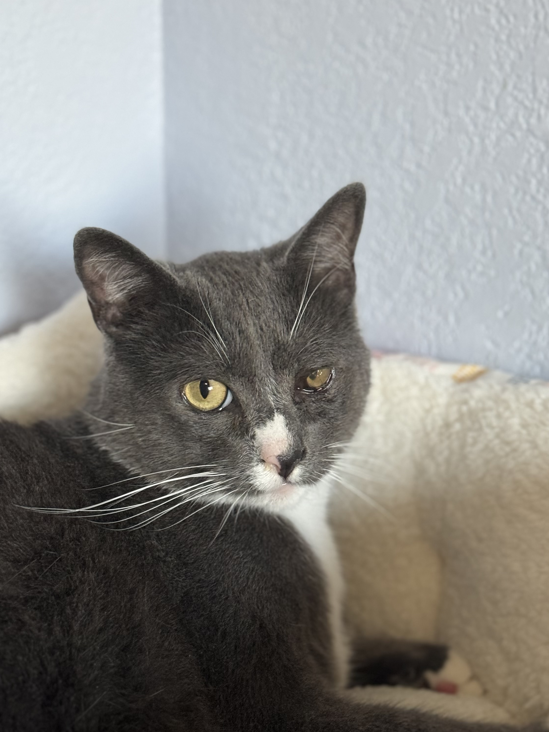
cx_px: 352
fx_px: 1374
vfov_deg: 29.8
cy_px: 375
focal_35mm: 65
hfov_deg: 22.5
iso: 250
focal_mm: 6.76
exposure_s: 1/60
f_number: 1.78
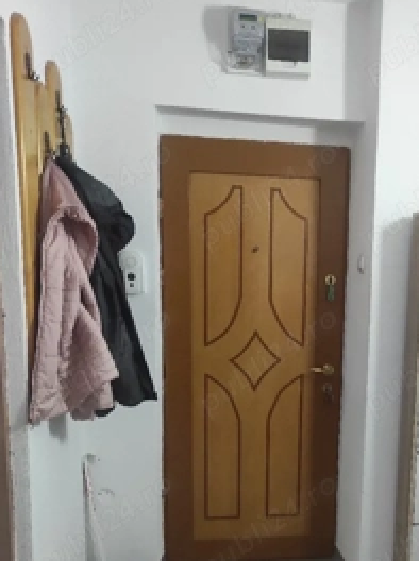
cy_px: 388
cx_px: 311
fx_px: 615
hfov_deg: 36.8
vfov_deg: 48.0
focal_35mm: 38
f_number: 1.89
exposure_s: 1/33
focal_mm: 5.43
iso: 605
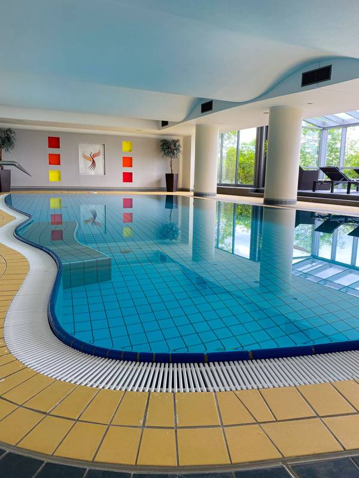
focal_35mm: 26
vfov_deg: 67.3
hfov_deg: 53.1
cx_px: 180
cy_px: 239
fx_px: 360
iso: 64
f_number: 1.8
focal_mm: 4.25
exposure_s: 1/120
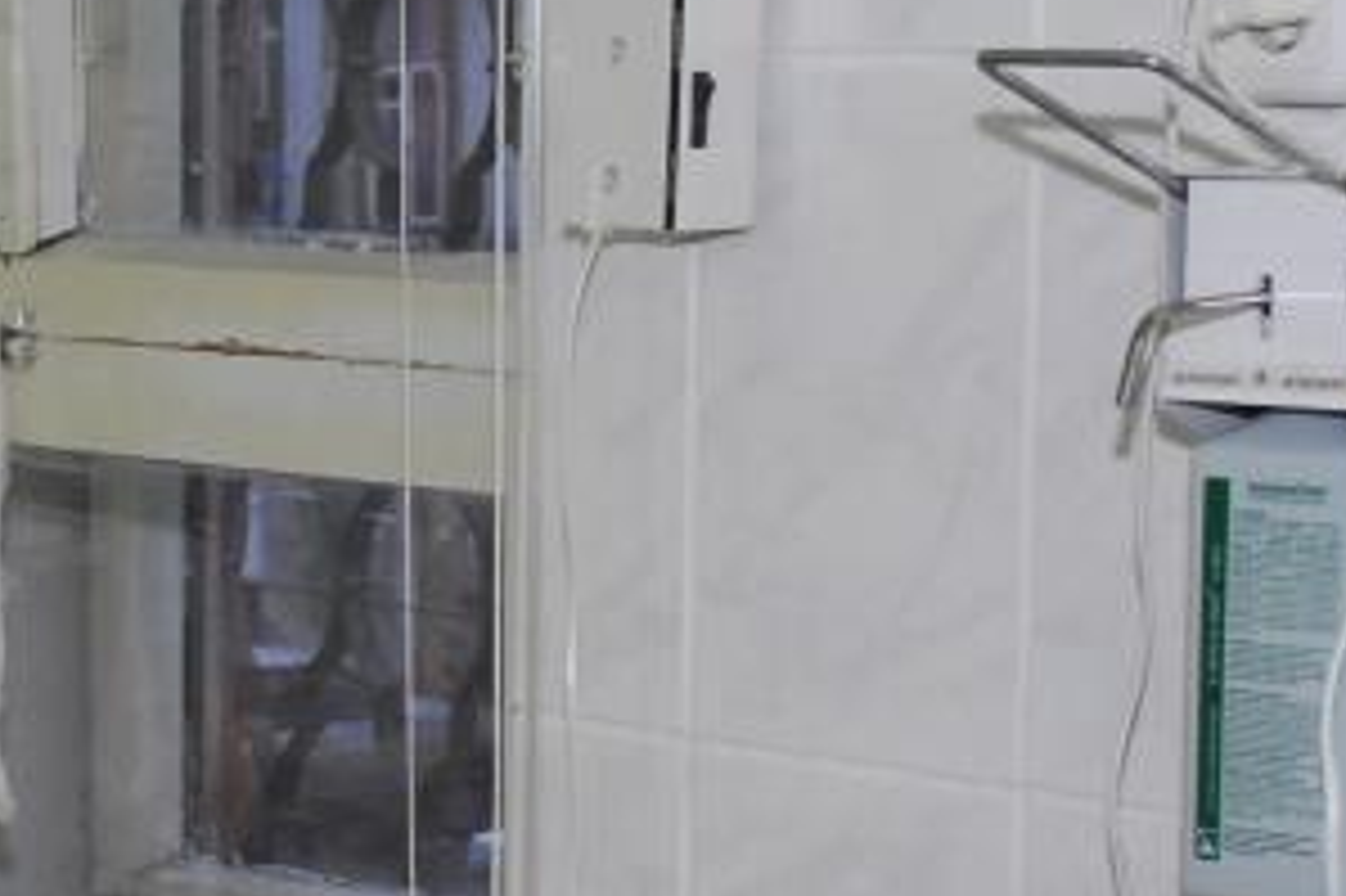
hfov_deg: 15.5
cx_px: -180
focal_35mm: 129
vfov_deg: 10.5
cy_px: 898
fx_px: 4810
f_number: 5.6
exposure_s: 1/60
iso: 800
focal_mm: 25
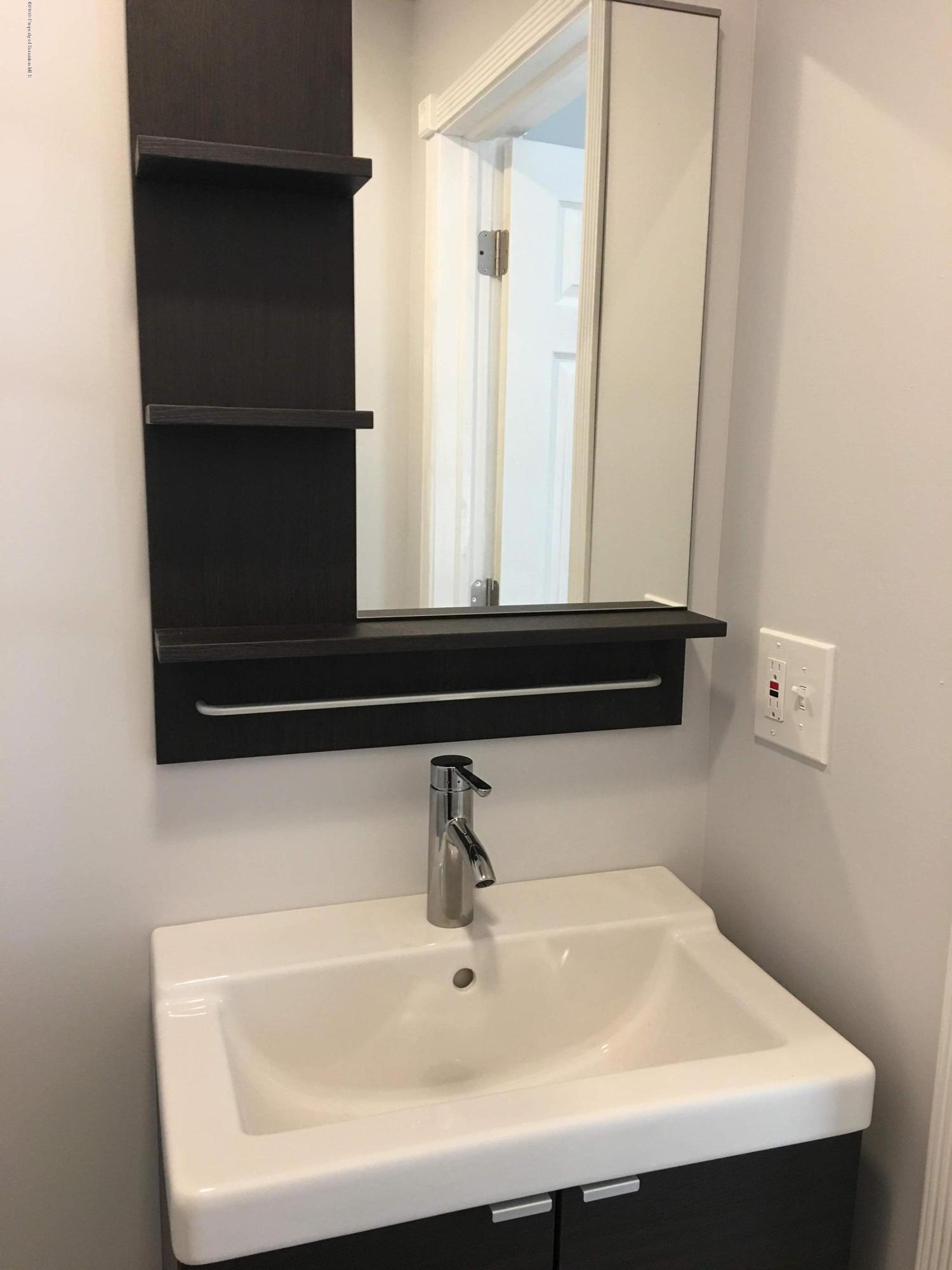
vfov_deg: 61.7
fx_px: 1063
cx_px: 476
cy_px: 635
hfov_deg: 48.2
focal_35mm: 29
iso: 50
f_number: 2.2
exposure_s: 1/15
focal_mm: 4.15
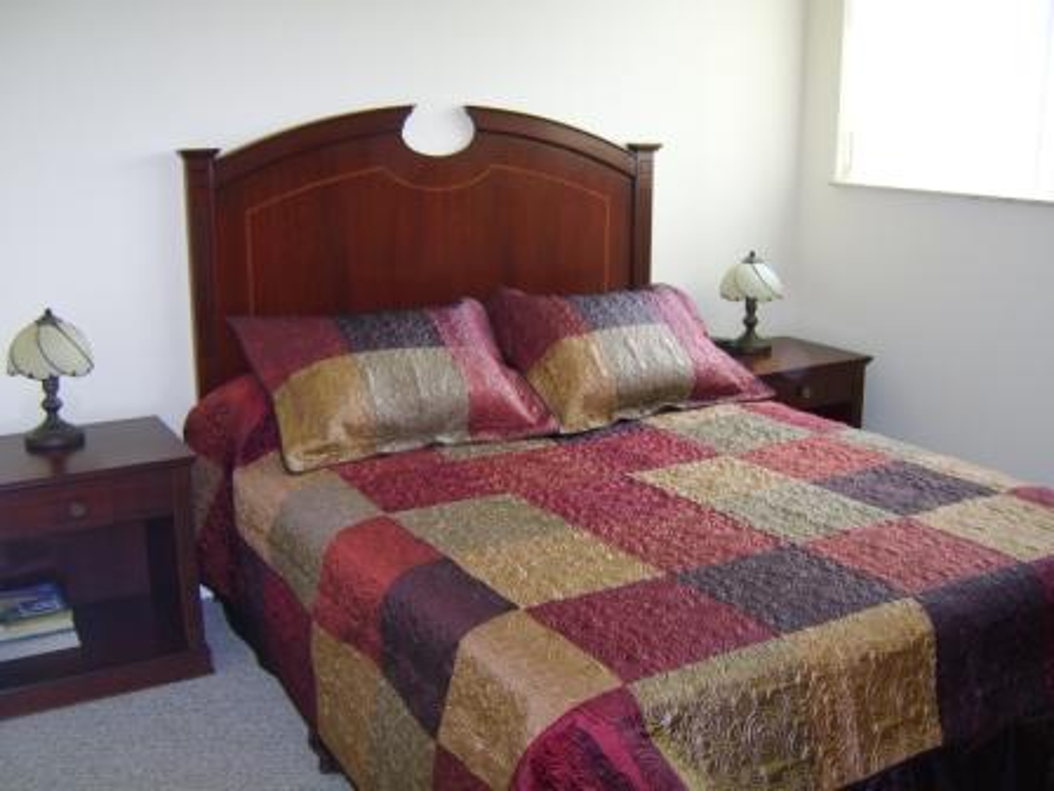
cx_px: 527
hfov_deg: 58.4
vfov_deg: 45.4
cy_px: 396
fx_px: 944
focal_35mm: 31
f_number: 2.7
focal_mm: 8.13
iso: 71
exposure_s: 1/30
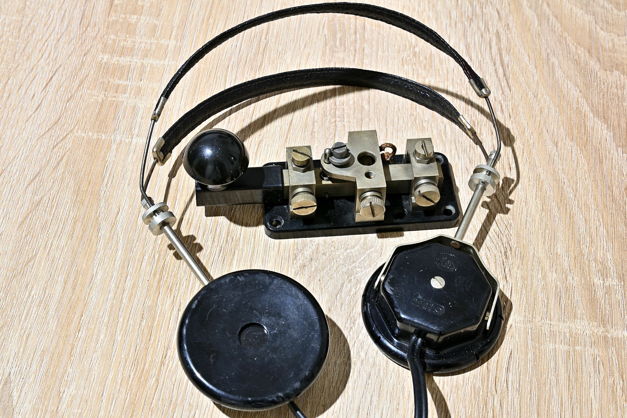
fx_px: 1202
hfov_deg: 29.2
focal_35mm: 69
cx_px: 314
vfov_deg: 19.7
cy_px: 209
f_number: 16
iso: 100
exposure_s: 4
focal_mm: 46
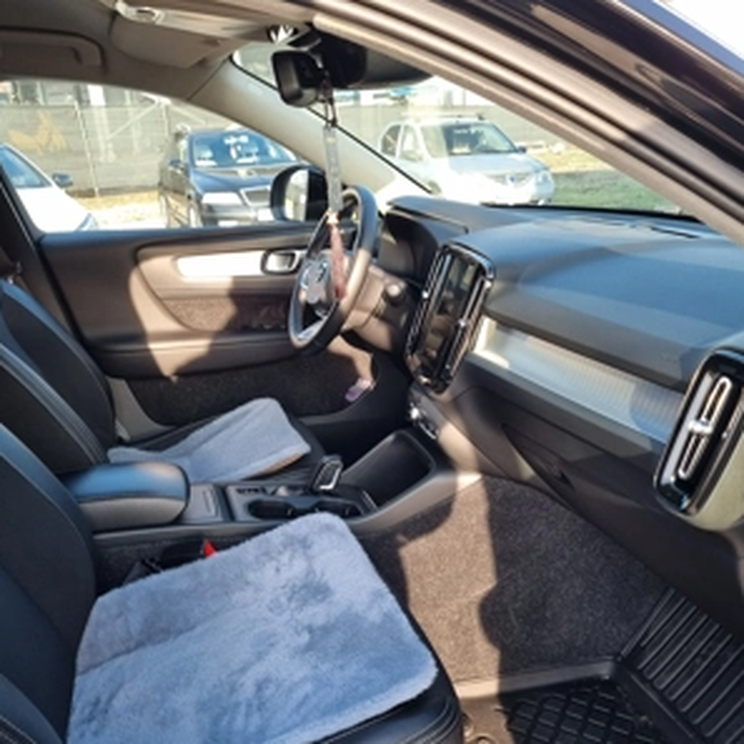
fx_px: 754
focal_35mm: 31
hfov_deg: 52.5
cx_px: 371
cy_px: 441
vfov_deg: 52.2
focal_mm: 5.4
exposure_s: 1/192
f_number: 1.8
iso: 50
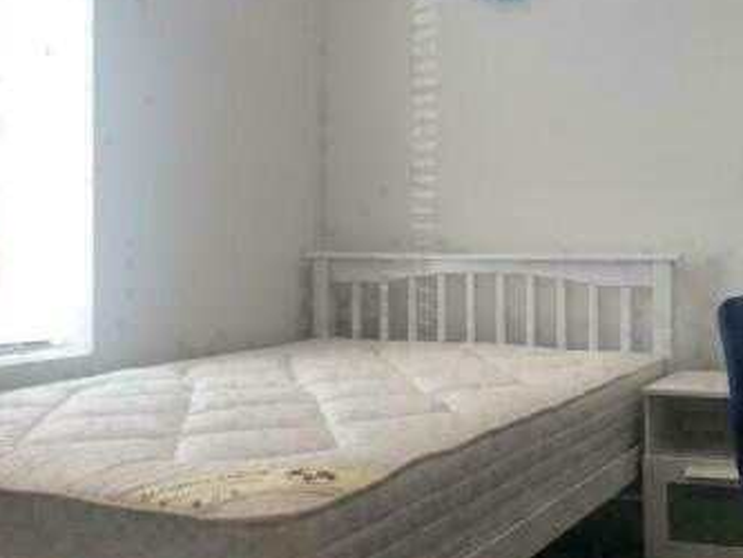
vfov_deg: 29.7
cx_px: 592
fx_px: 1052
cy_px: 258
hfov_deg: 37.5
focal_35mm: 49
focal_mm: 3.99
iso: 20
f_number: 1.8
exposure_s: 1/101
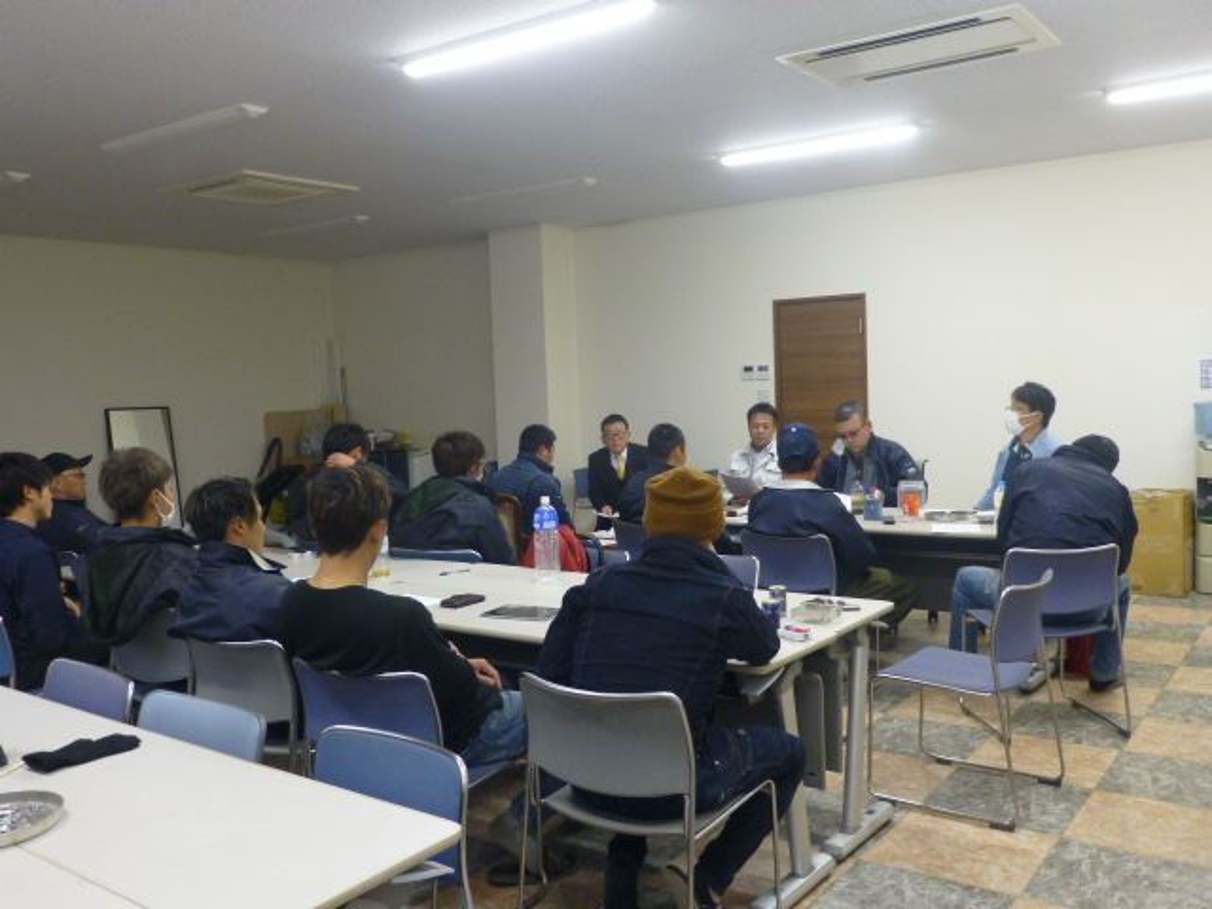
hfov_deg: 60.0
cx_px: 606
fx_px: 1050
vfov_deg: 46.8
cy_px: 454
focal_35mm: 30
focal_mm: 5.4
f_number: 3.6
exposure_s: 1/40
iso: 400
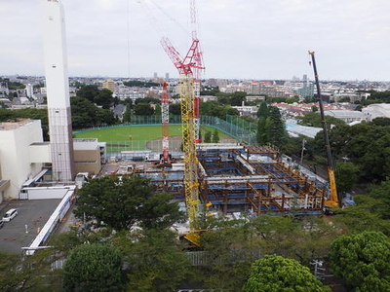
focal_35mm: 28
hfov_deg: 63.4
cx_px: 195
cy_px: 146
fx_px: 315
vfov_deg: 49.7
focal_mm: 5
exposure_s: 1/500
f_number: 4.2
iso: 250
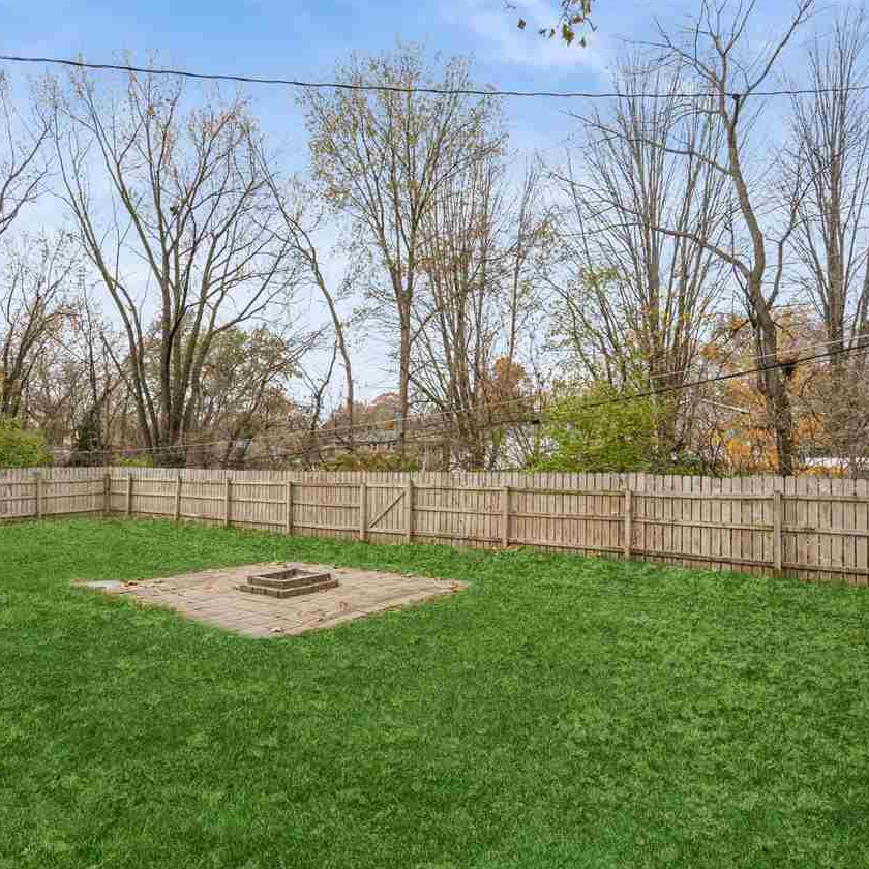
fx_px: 625
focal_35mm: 22
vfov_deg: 69.6
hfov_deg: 69.2
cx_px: 368
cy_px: 440
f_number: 8
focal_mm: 17
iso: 400
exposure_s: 1/640
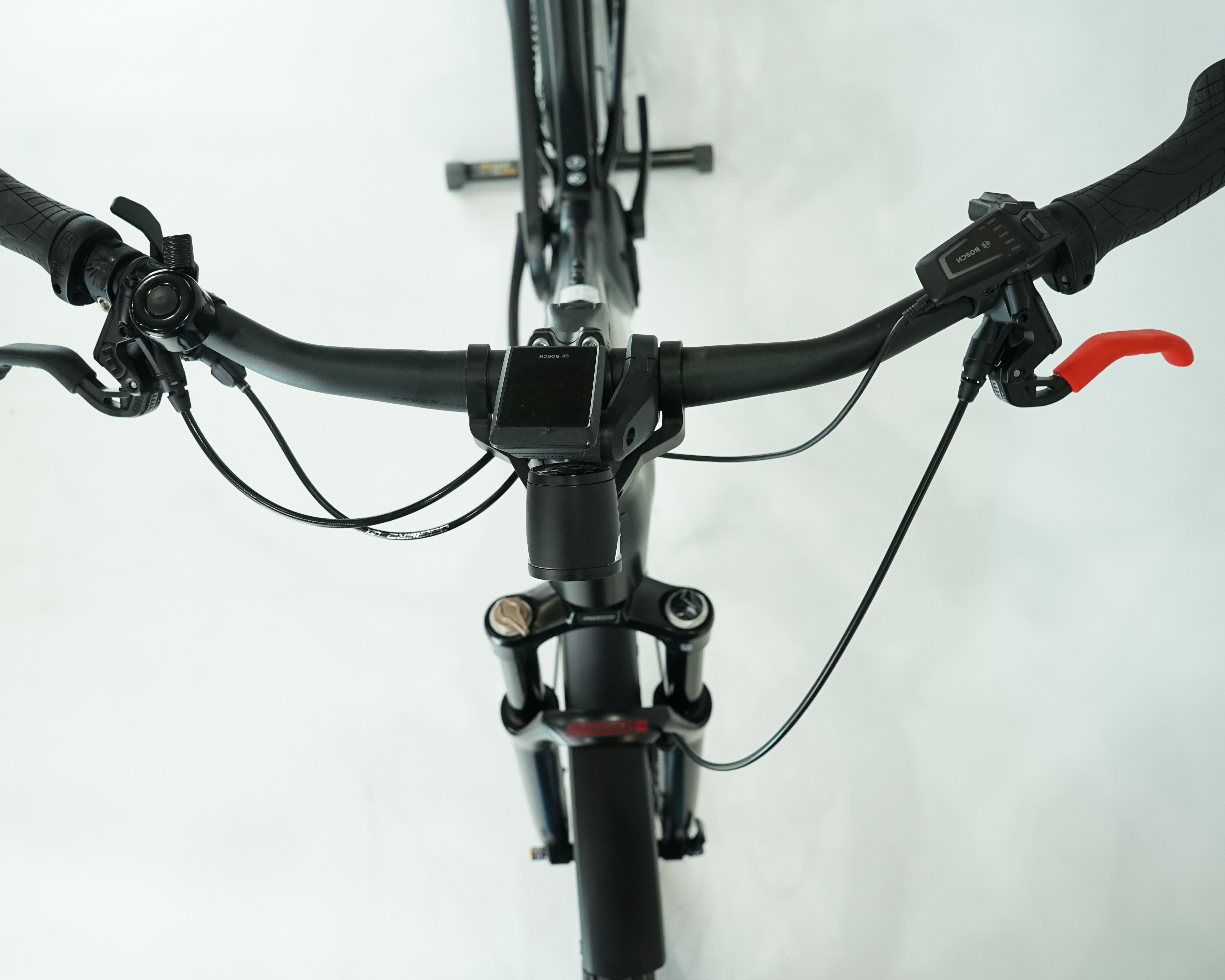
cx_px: 588
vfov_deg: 44.5
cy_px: 478
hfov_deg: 54.2
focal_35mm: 33
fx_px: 1196
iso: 1600
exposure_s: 1/200
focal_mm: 28
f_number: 6.3
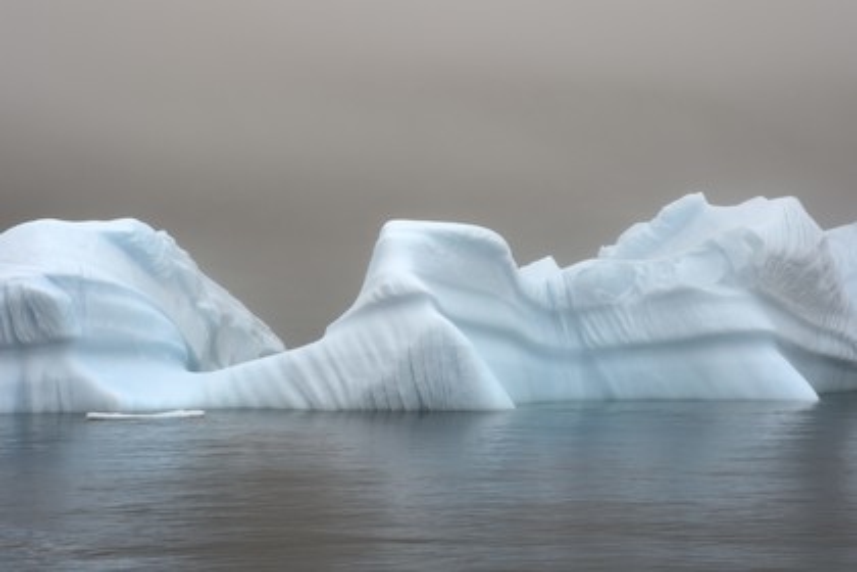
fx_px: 4761
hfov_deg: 10.3
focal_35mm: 200
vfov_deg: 6.9
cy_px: 286
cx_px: 428
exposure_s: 1/250
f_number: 11
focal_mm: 200
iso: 400
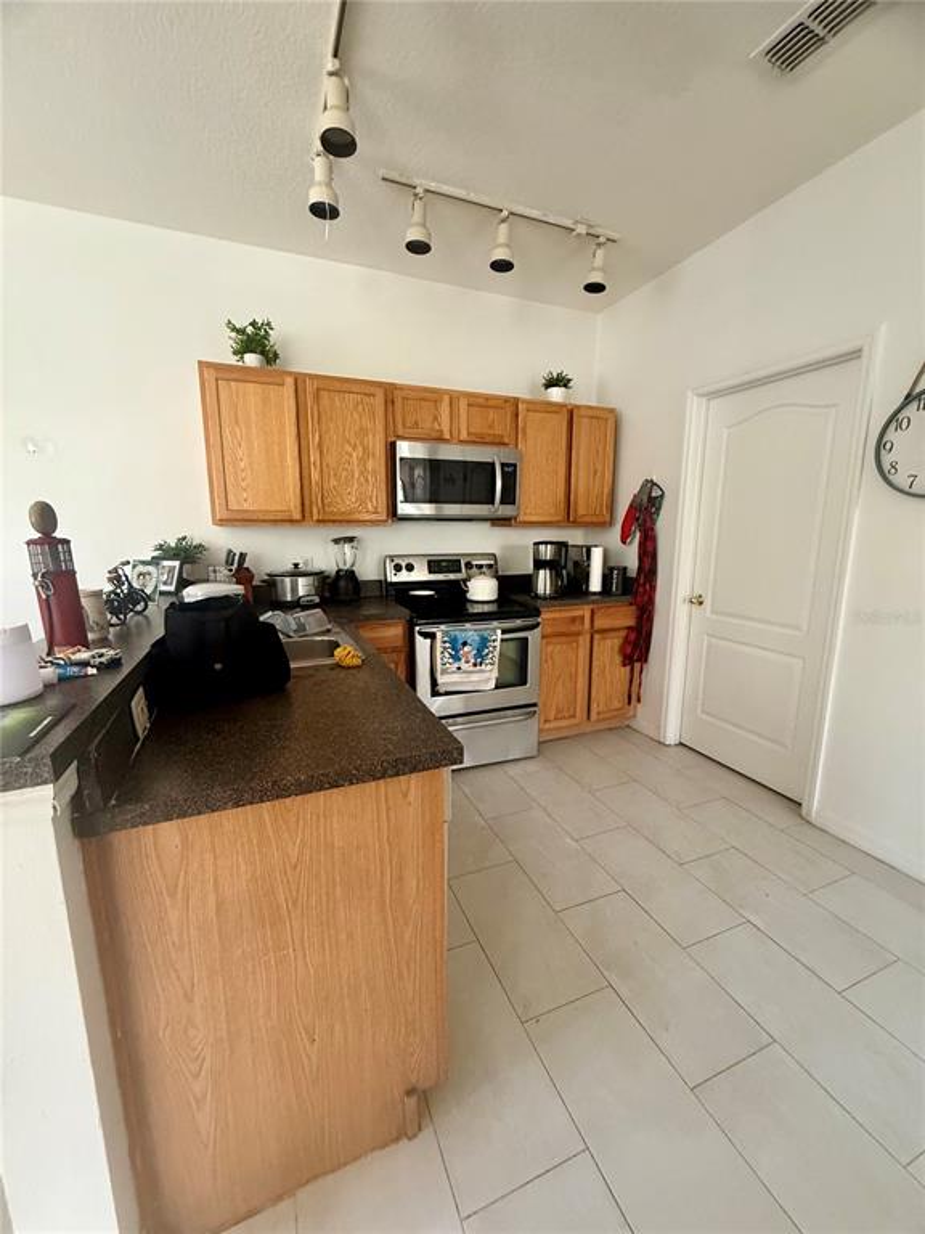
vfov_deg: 102.1
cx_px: 462
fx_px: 499
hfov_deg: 85.7
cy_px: 617
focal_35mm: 14
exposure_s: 1/60
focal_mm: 2.22
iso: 500
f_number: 2.2
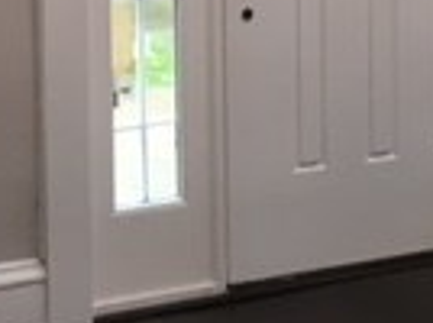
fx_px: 1736
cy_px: -155
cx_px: 6
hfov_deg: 14.0
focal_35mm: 139
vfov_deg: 10.3
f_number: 2.2
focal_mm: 4.15
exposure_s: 1/30
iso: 50
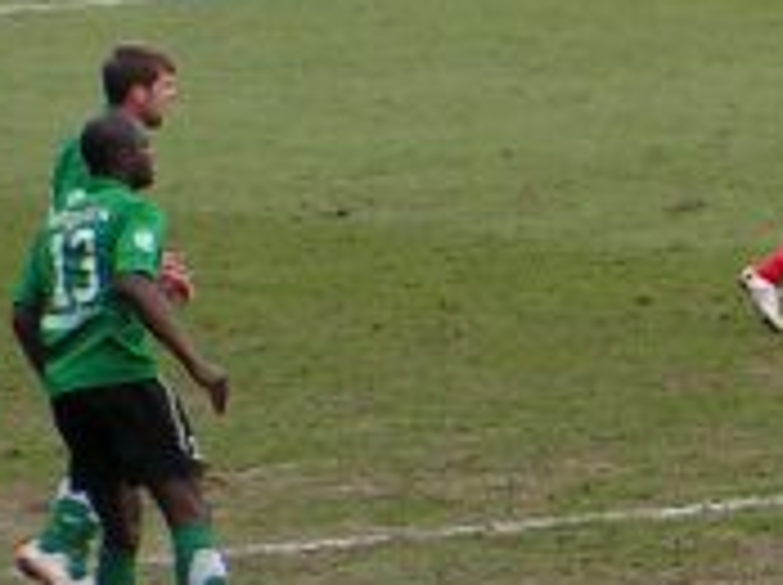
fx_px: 15586
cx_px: 1742
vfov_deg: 2.1
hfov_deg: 2.9
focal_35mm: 690
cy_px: -22
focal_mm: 22.9
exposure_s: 1/250
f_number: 4.5
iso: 50
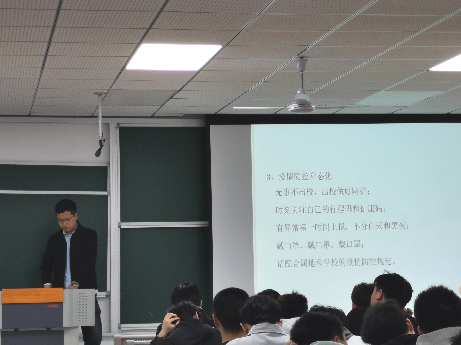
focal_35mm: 105
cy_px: 172
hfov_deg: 18.7
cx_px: 230
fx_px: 1398
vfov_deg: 14.1
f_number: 2.4
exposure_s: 1/100
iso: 80
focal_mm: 7.48
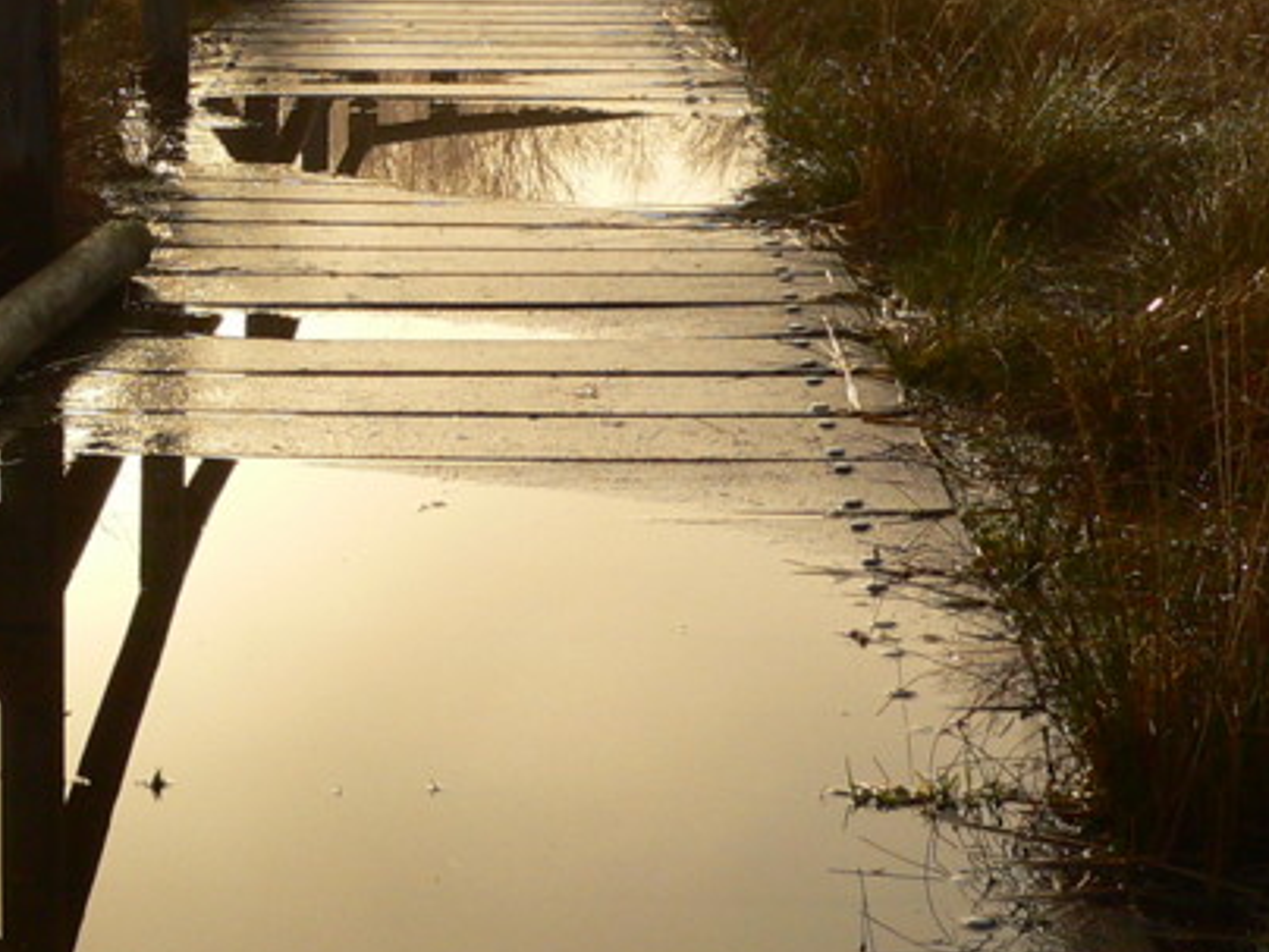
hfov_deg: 21.8
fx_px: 3263
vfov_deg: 16.4
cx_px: 305
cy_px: 110
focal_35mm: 89
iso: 100
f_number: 4
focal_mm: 6
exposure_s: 1/500
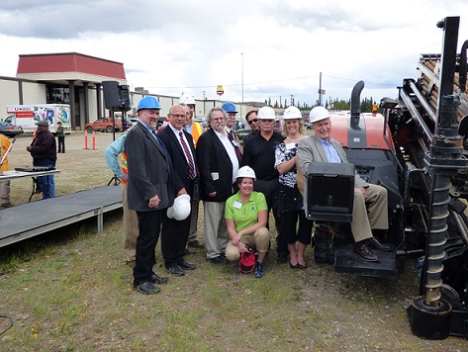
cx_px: 234
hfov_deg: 51.3
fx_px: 487
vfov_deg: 39.7
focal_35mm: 36
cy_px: 176
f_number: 3.4
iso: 160
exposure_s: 1/400
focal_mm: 6.18
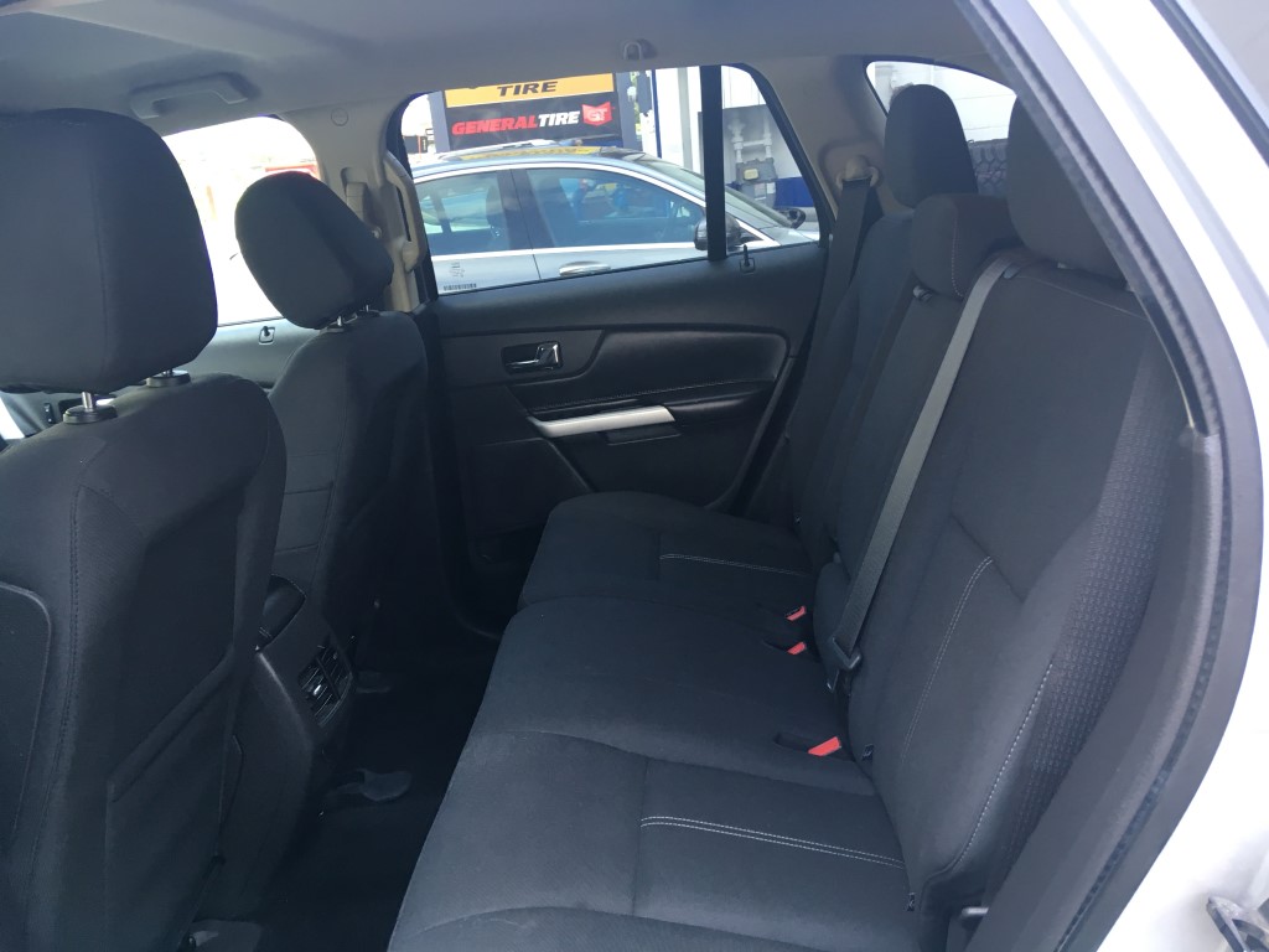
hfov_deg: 61.7
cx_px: 634
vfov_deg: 48.2
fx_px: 1063
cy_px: 476
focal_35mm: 29
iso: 25
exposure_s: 1/30
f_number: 2.2
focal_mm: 4.15
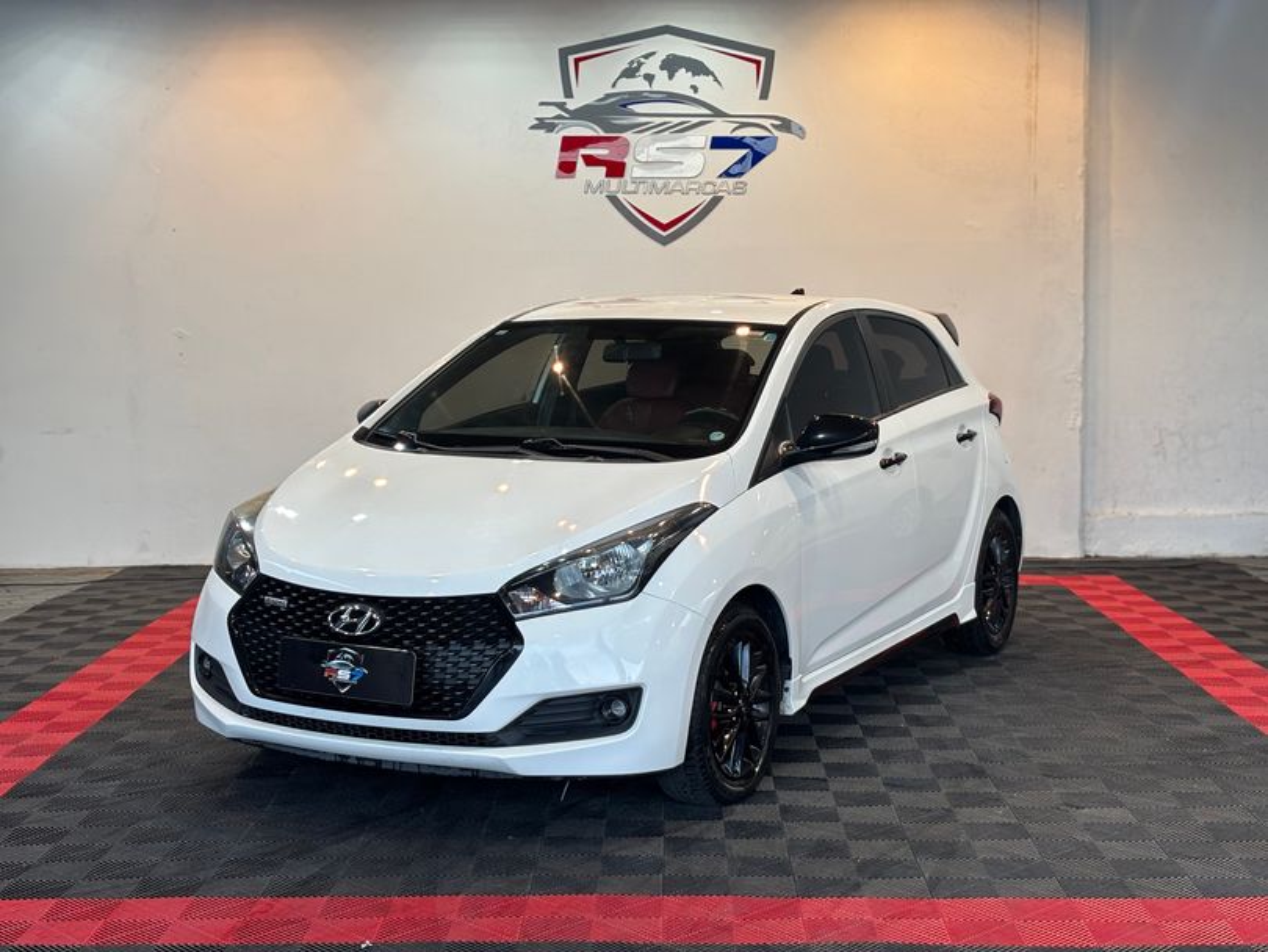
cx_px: 634
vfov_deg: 28.0
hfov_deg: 36.8
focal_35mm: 52
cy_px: 476
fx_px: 1905
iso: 32
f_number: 1.6
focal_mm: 5.96
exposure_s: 1/120
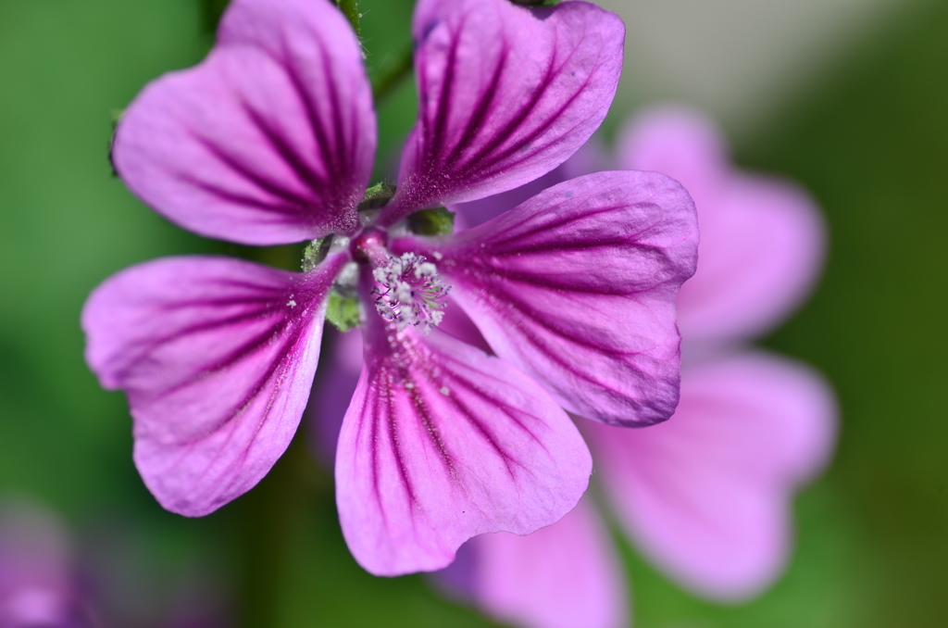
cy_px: 314
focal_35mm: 135
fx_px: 3547
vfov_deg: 10.1
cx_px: 474
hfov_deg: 15.2
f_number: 3.8
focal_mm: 90
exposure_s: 1/1600
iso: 100
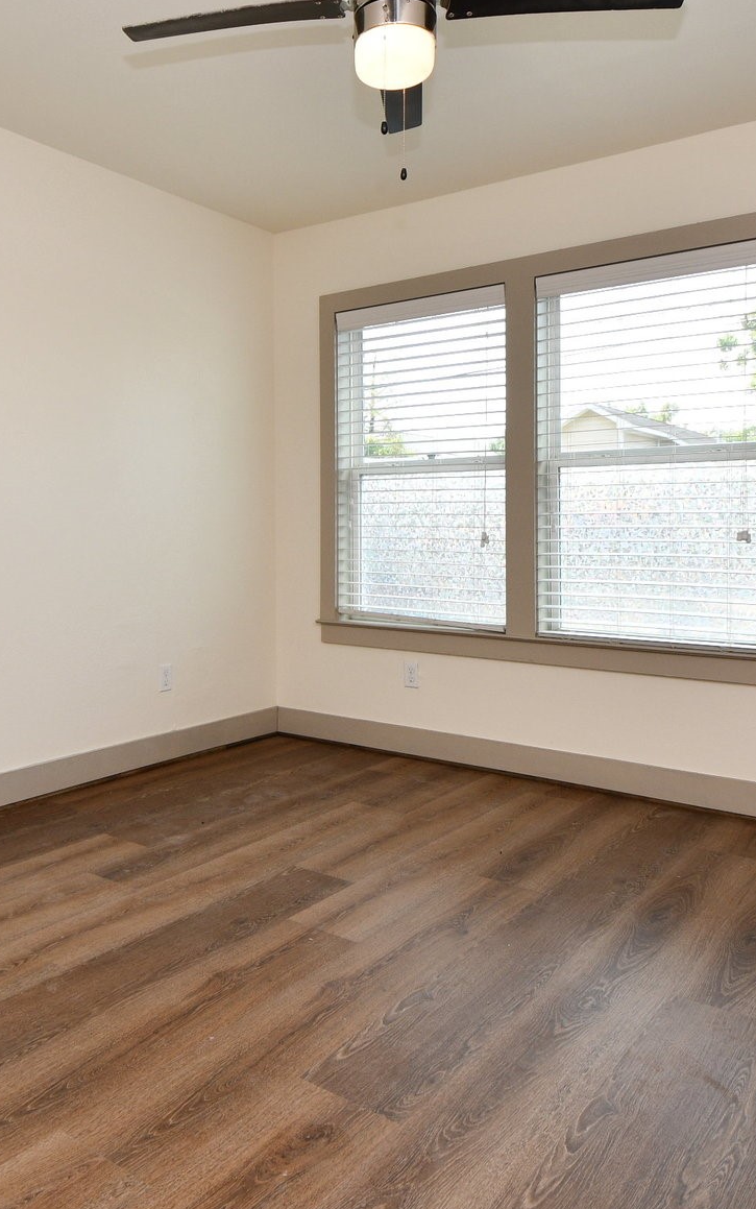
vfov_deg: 67.9
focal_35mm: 27
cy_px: 507
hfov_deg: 45.5
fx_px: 890
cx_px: 271
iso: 200
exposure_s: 1/100
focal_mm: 10
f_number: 5
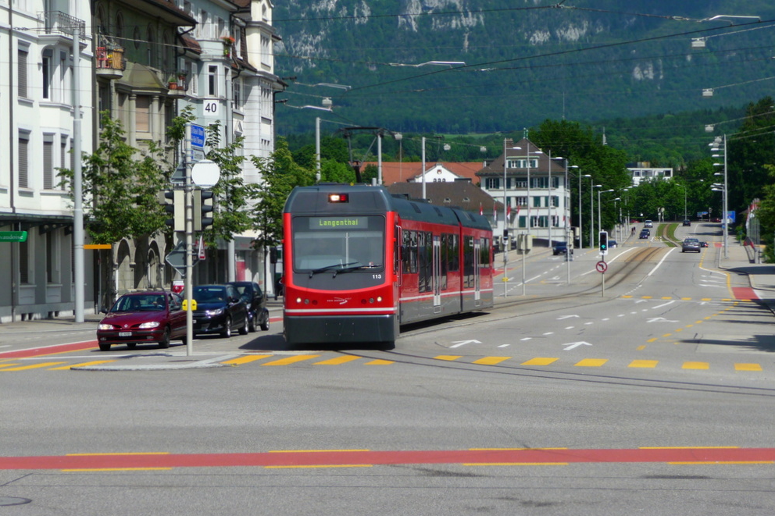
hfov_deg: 18.9
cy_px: 262
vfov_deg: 12.7
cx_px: 389
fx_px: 2324
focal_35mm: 108
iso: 100
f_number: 4.7
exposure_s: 1/800
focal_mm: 17.5
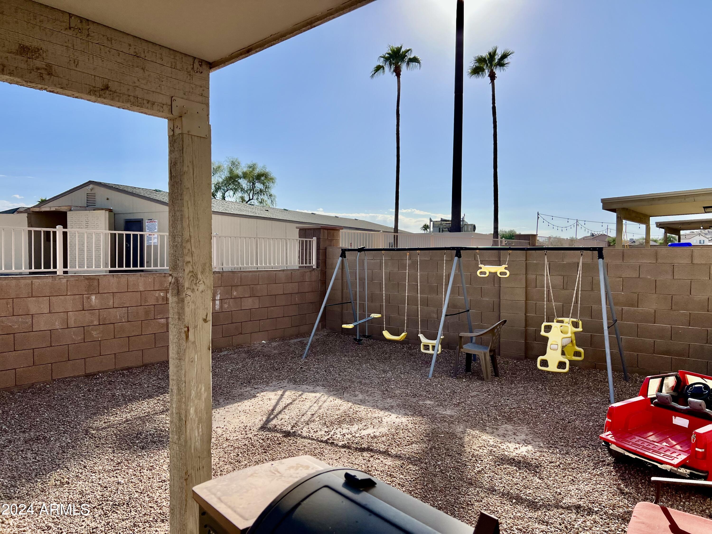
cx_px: 356
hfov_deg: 67.3
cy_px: 267
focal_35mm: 26
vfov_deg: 53.1
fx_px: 535
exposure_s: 1/8000
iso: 50
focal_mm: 5.7
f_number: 1.5
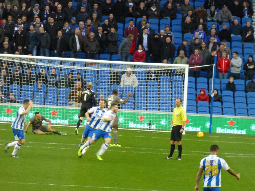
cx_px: 128
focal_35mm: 480
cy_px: 96
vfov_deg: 3.1
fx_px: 3536
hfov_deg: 4.1
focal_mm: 86
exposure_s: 1/50
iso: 800
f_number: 6.4
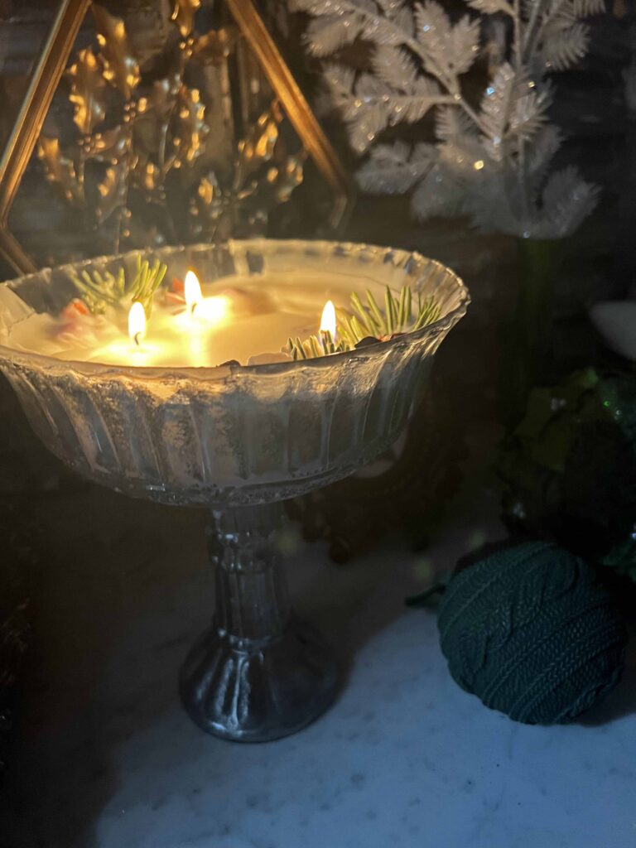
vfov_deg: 67.3
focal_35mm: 26
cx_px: 318
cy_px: 424
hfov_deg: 53.1
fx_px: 637
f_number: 1.5
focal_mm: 5.7
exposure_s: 1/40
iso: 400
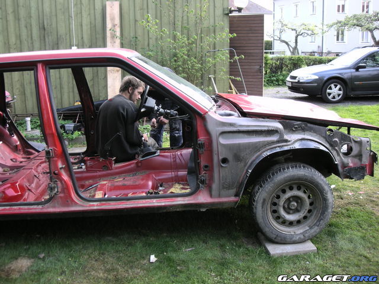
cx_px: 190
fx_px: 383
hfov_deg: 52.6
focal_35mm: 35
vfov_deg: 40.7
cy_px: 142
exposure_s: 1/41.6
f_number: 2.8
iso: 50
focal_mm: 5.7
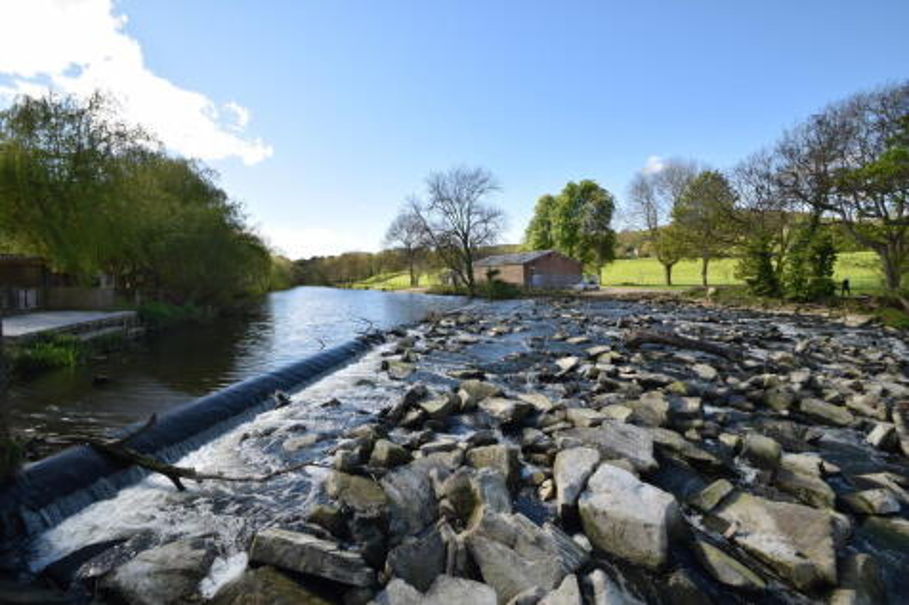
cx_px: 454
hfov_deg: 100.4
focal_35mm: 15
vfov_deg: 77.3
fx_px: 379
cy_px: 302
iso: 100
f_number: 7.1
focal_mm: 10
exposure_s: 1/200
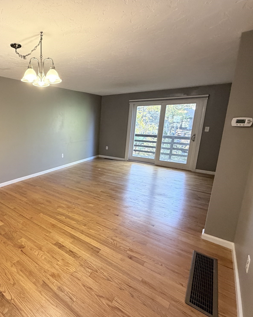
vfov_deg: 83.3
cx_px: 47
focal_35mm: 19
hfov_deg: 64.0
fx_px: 178
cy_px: 156
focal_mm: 2.22
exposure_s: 1/60
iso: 320
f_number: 2.2
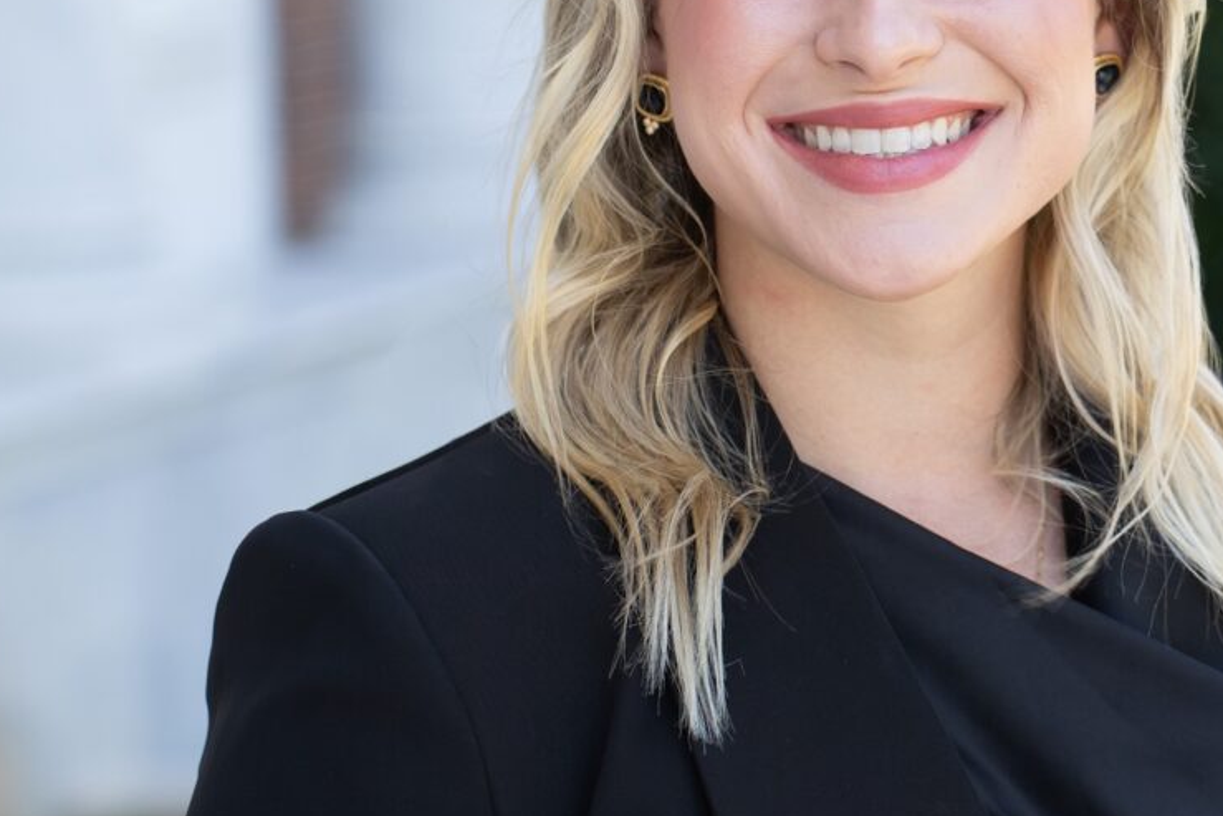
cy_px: 312
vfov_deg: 8.1
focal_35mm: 169
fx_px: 5742
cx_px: 1223
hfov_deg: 12.0
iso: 50
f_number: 2.8
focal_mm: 61
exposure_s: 1/200
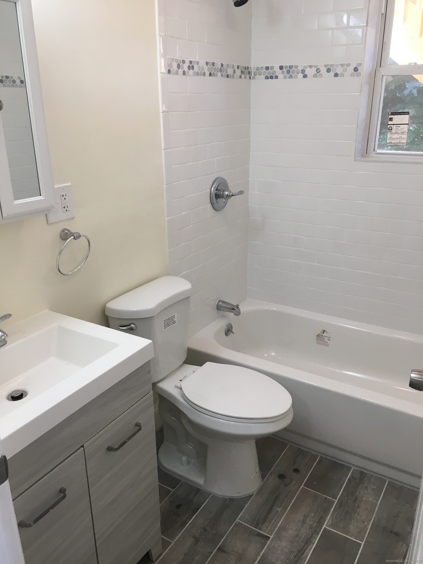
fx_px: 472
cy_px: 282
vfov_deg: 61.7
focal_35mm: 29
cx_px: 212
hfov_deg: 48.2
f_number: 2.2
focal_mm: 4.15
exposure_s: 1/30
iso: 25
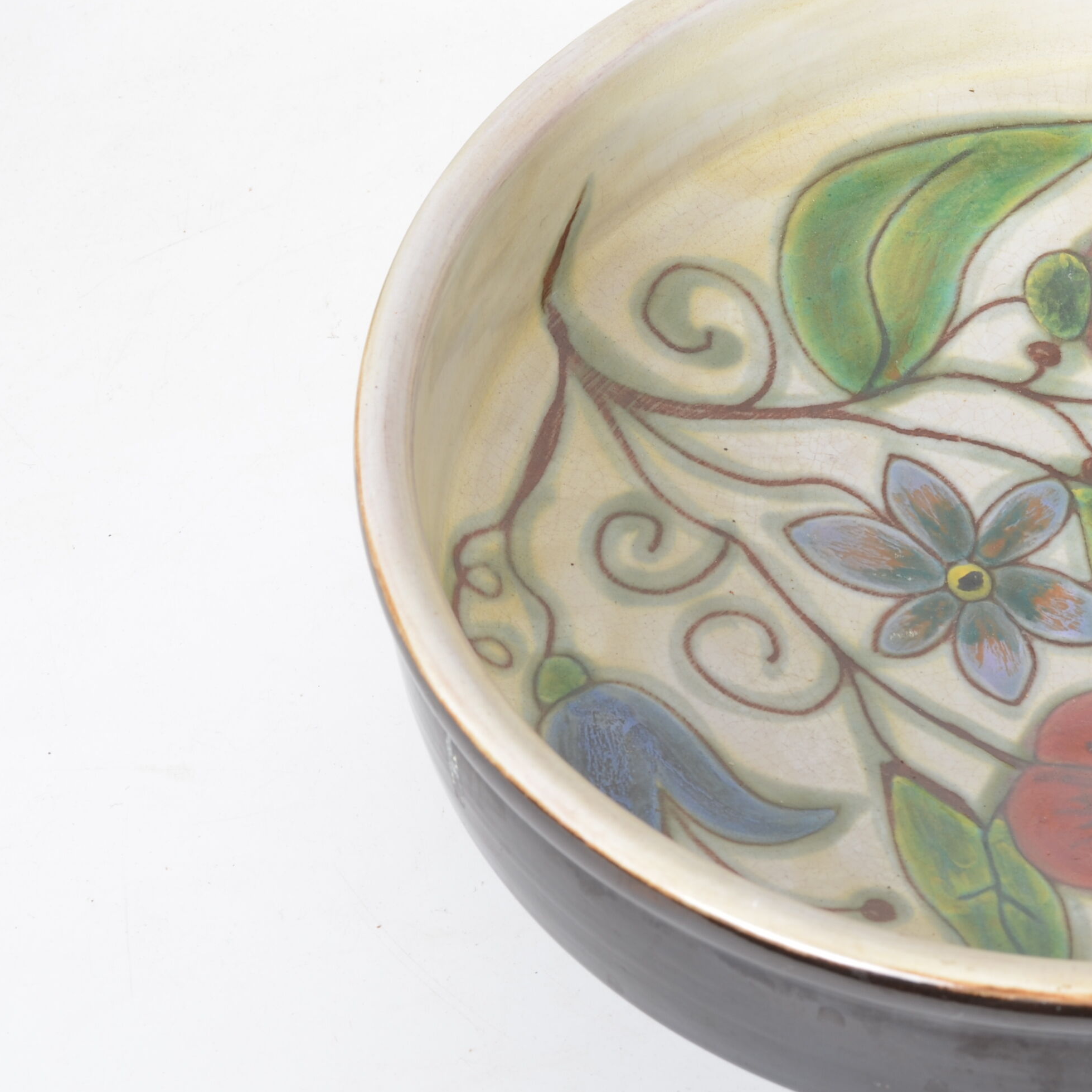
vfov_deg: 14.5
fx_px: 4283
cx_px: 1008
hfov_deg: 14.4
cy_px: 519
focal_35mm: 120
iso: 100
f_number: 11
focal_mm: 50
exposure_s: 1/125
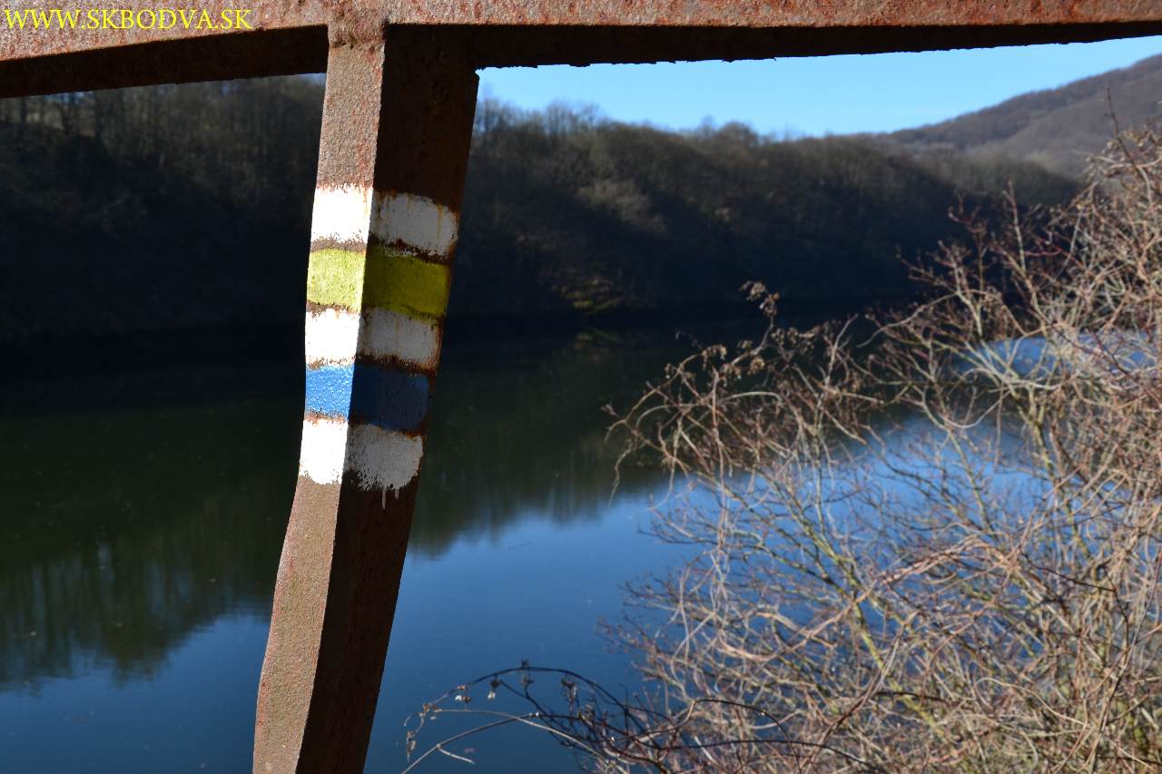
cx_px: 581
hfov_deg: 41.1
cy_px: 387
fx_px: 1549
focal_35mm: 48
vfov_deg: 28.1
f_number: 10
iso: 400
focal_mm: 32
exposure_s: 1/250
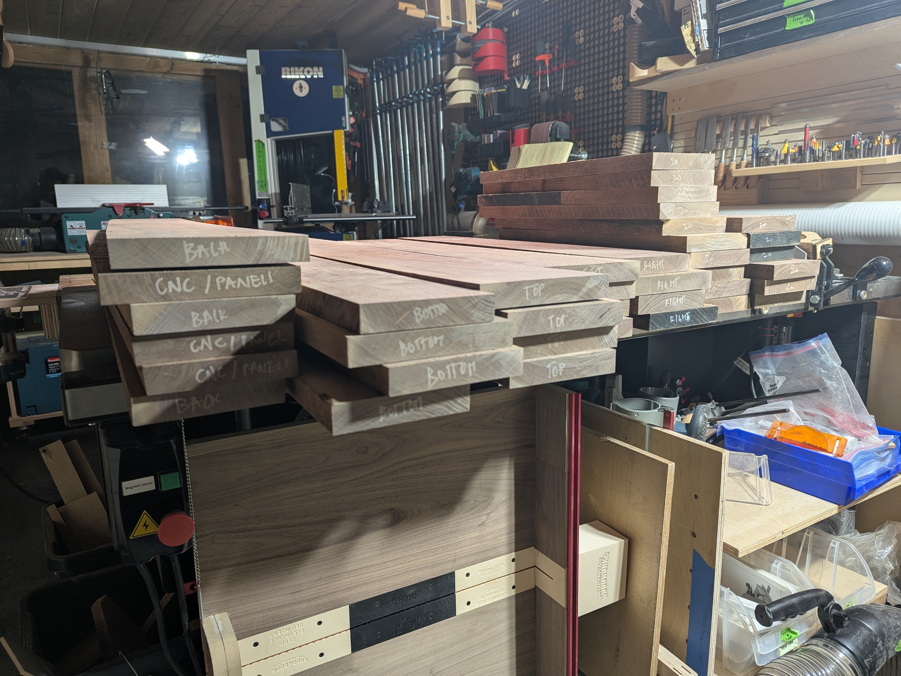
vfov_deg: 56.8
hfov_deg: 71.6
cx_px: 450
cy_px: 338
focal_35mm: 24
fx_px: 625
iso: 51
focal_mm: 6.81
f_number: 1.85
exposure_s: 1/24
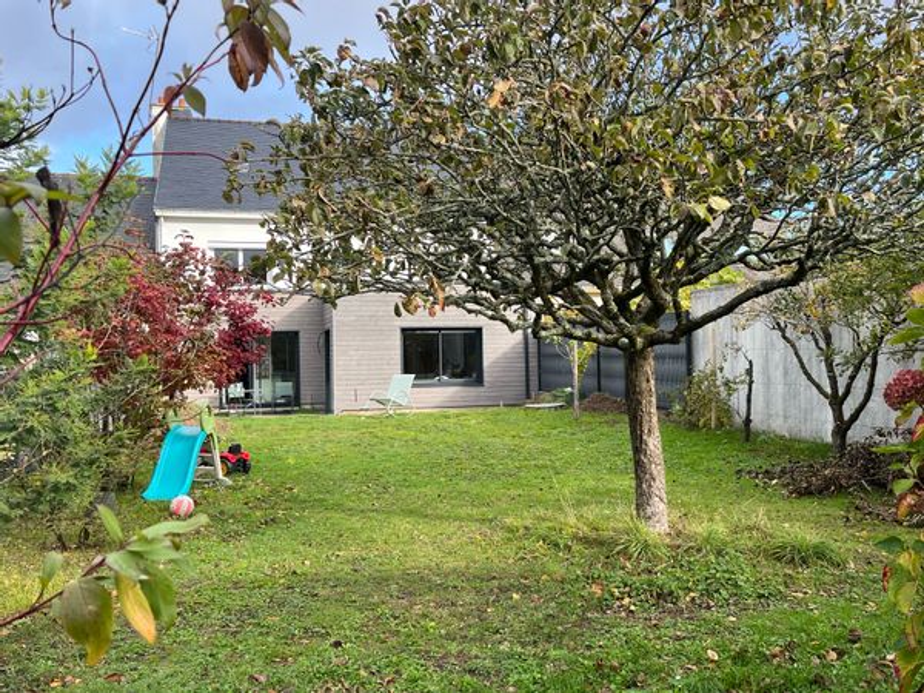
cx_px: 462
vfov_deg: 53.1
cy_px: 346
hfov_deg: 67.3
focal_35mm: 26
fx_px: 694
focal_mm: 5.1
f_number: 1.6
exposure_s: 1/751
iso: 50
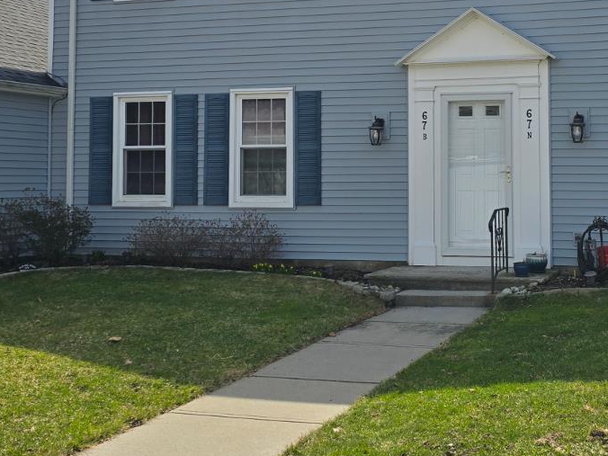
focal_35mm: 51
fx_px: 896
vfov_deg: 28.3
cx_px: 485
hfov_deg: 36.3
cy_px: 137
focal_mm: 6.3
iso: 12
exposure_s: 1/1406
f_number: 1.7
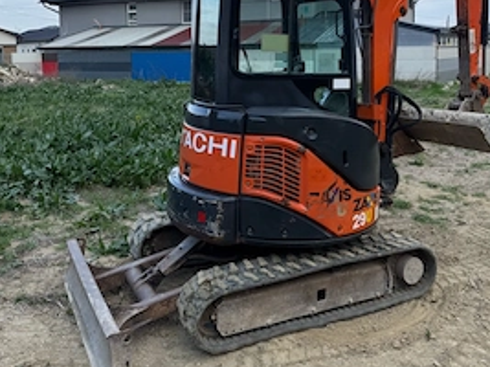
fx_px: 509
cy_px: 86
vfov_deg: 38.5
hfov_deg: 51.3
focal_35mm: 36
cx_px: 261
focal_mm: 6.76
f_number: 1.78
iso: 80
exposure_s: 1/1314
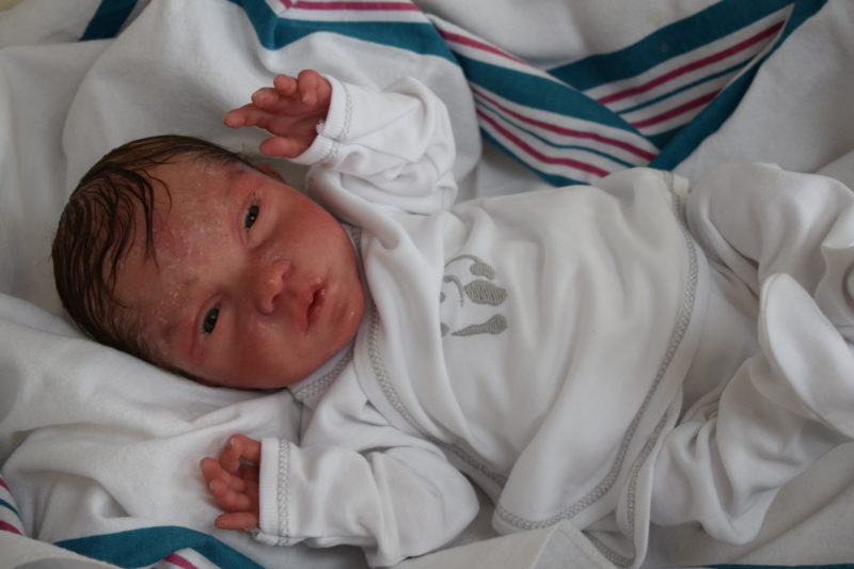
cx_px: 427
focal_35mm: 82
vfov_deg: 16.5
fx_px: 1957
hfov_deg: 24.6
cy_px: 284
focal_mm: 55
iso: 640
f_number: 5.6
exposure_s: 1/60
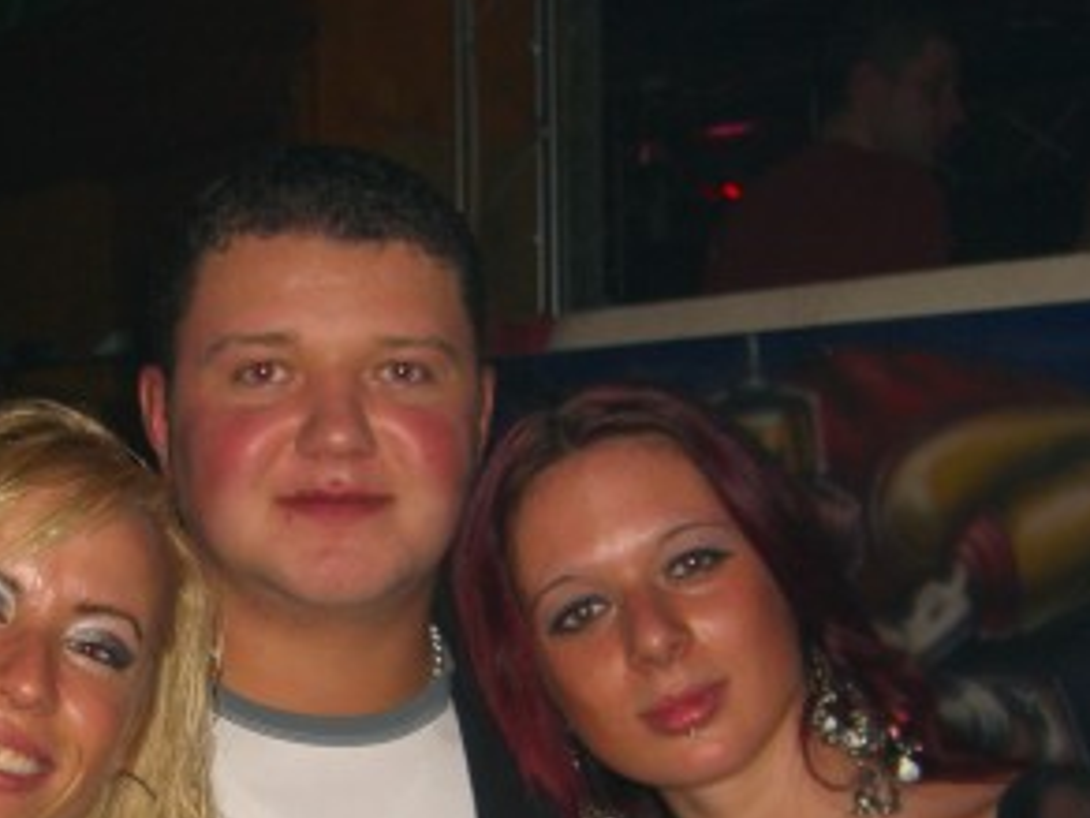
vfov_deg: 18.5
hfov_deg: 24.8
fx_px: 2456
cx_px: 310
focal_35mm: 78
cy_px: 777
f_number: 2.8
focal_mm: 7.9
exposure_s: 1/60
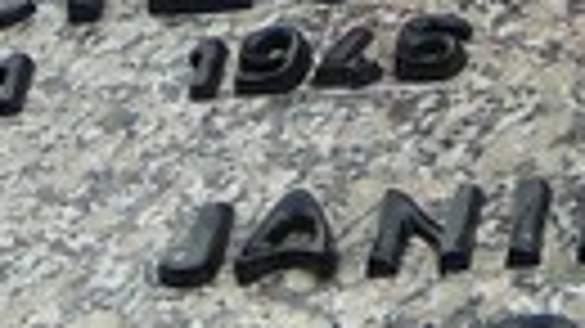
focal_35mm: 316
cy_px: 36
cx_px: 284
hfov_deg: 6.8
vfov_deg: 3.8
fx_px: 4900
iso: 80
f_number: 3.5
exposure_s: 1/400
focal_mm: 8.7
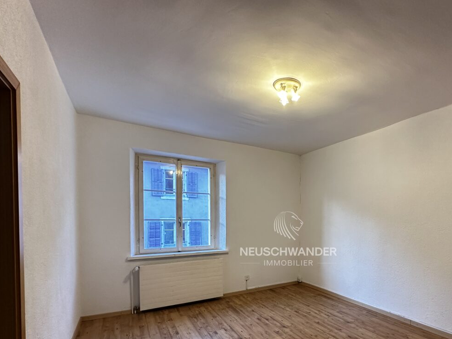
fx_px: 261
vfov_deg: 64.2
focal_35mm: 20
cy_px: 227
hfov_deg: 79.9
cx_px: 289
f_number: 2.2
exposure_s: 1/50
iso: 320
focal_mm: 2.22
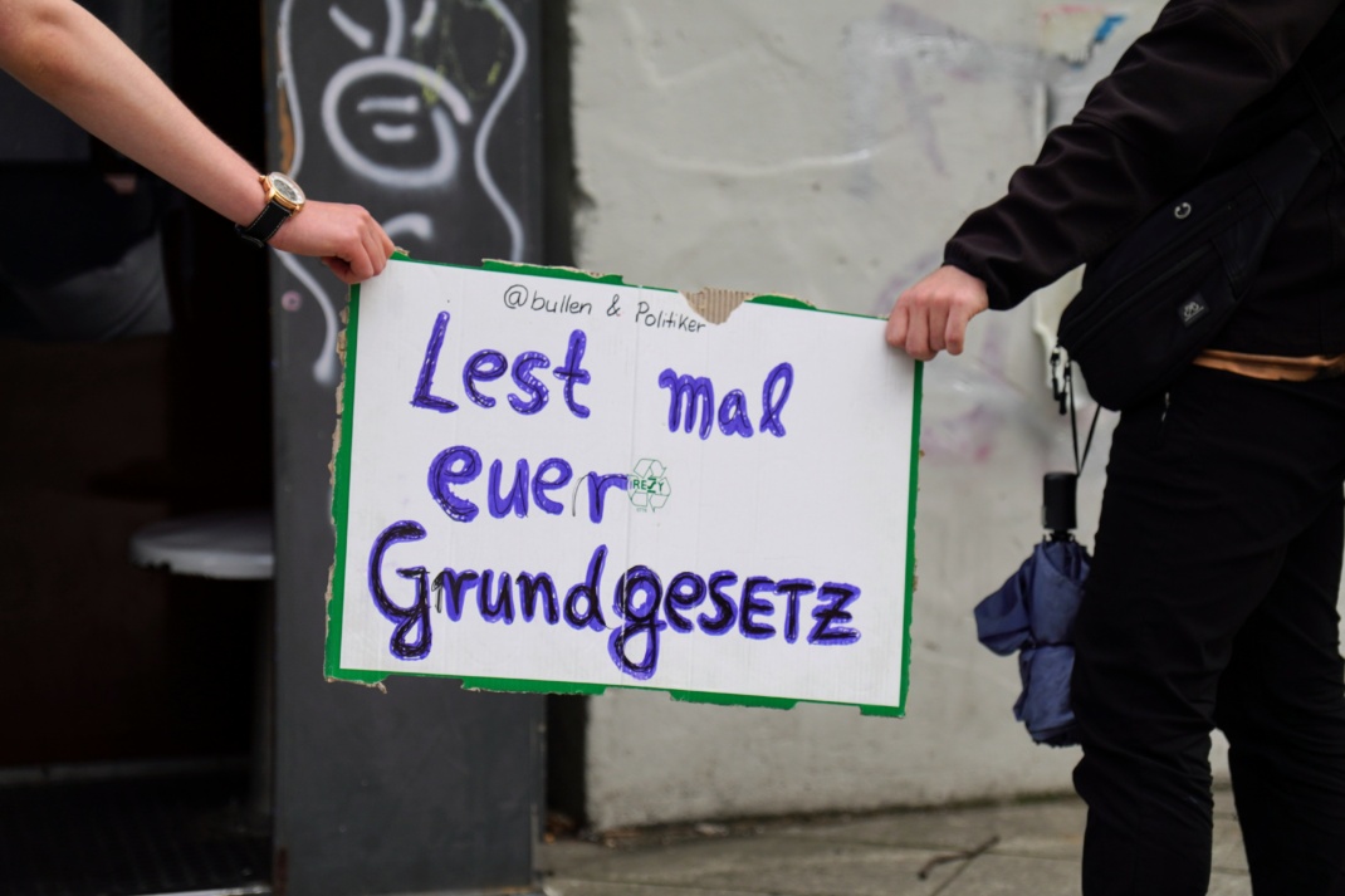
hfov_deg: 20.6
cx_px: 672
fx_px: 3698
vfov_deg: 13.8
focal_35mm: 99
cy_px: 448
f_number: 2.8
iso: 100
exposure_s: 1/500
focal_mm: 66
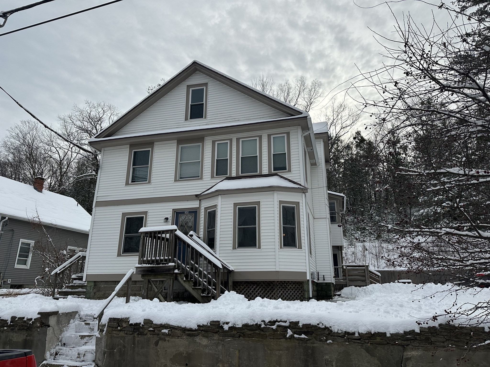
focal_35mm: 24
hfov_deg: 71.6
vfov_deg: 56.8
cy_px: 184
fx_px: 340
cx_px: 245
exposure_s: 1/8197
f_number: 1.78
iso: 80
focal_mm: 6.86
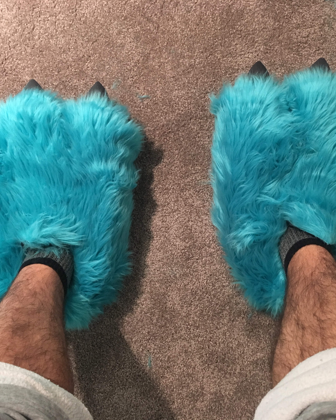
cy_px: 210
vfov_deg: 47.9
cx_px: 188
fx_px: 472
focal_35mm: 38
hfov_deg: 39.1
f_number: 2.2
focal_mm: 4.15
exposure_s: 1/17
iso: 200
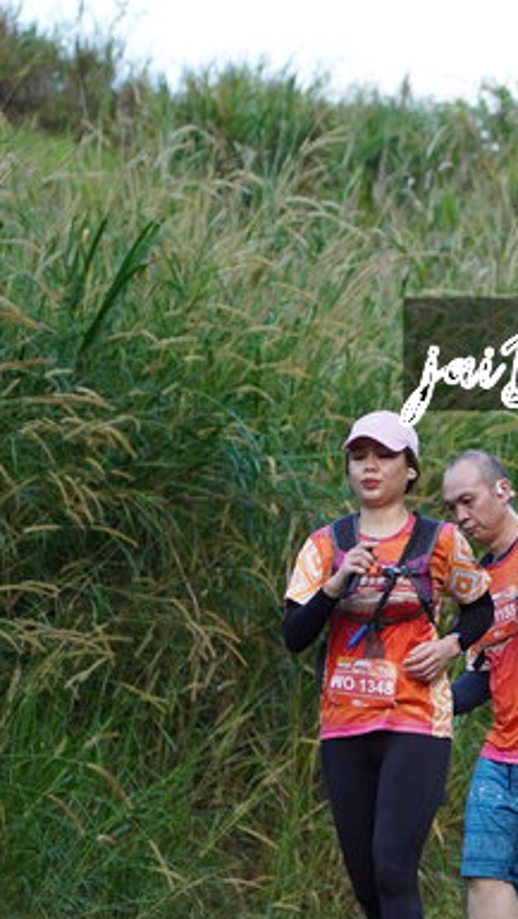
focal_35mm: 228
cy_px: 665
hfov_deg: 5.3
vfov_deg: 9.4
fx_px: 5559
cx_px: 574
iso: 320
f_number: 2.8
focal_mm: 70
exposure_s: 1/500
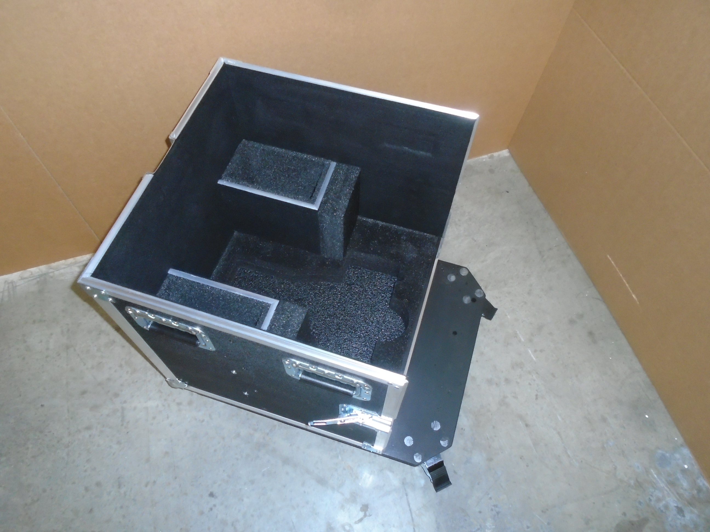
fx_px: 533
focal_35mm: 26
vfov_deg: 53.1
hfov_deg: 67.3
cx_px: 355
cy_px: 266
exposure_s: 1/30
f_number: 3.2
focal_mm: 4.6
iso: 400
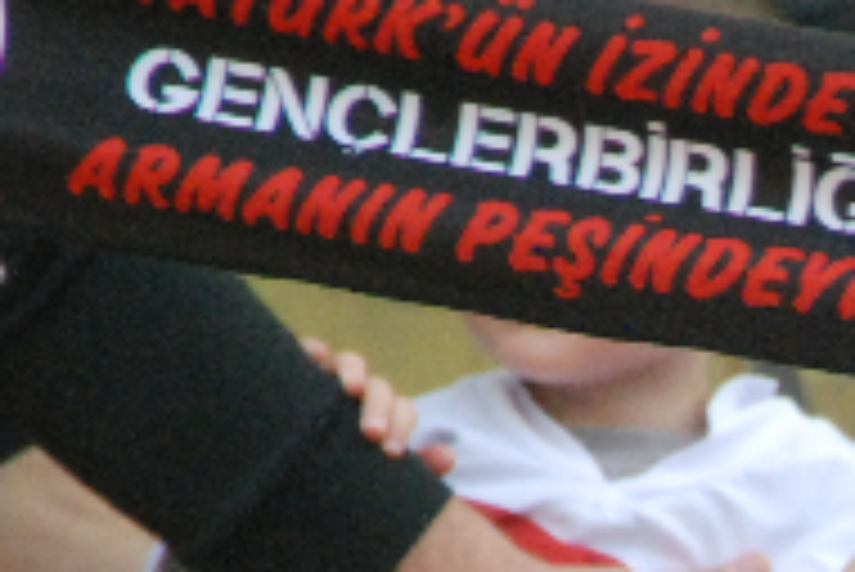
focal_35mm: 1265
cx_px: 1395
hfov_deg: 1.6
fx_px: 30066
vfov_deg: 1.1
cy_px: 786
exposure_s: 1/250
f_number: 6.3
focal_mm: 200
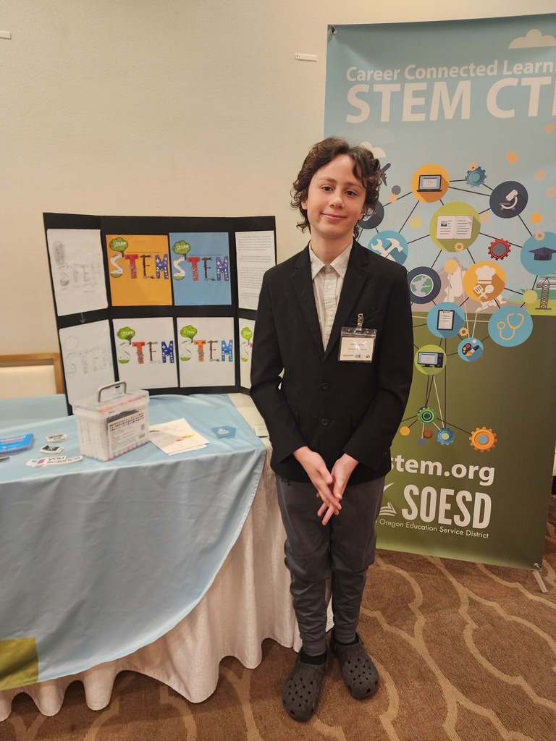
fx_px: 493
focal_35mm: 23
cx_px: 278
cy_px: 370
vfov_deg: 73.9
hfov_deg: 58.9
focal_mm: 6.4
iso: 500
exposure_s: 1/40
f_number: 1.8
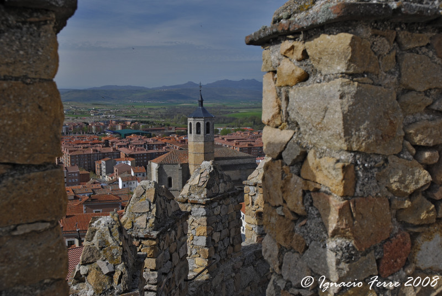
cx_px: 221
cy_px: 148
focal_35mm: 40
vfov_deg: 33.1
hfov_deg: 47.9
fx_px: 498
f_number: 6.3
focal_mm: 27
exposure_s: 1/100
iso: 100
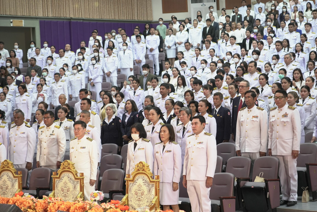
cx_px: 172
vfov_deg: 15.7
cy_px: 117
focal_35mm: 87
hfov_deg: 23.4
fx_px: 766
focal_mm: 77
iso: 1250
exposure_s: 1/60
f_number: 4
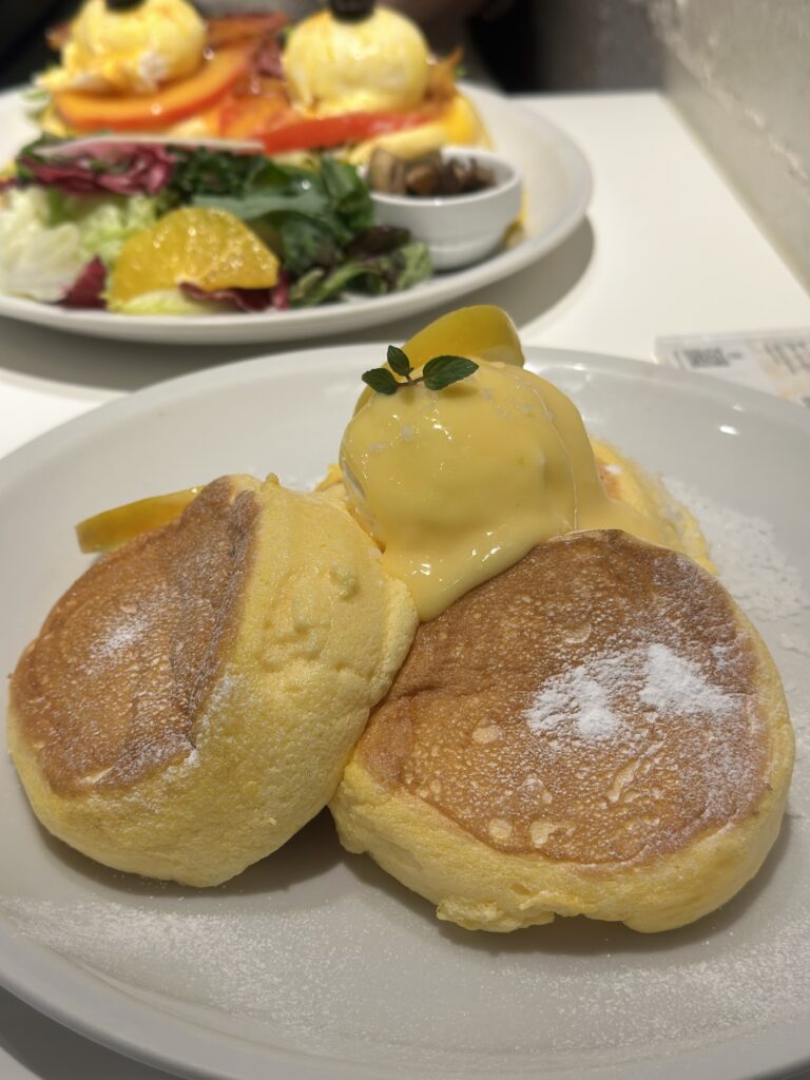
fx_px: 1498
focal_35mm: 48
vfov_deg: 39.7
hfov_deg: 30.3
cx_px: 405
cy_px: 540
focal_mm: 6.86
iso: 64
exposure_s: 1/133
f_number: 1.78
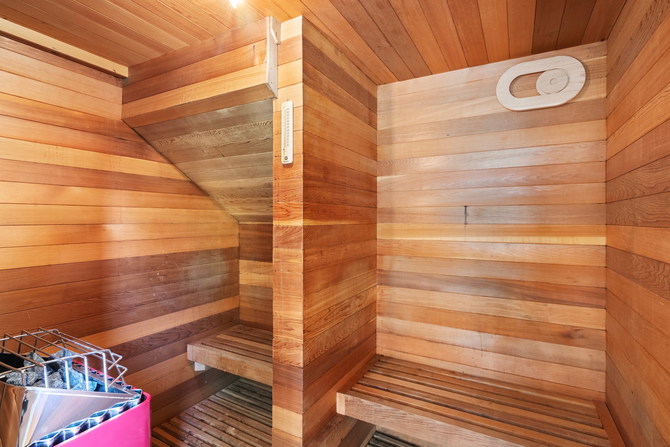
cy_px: 224
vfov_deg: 70.5
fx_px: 316
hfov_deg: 93.3
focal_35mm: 17
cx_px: 335
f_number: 8
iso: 500
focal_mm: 17
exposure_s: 13
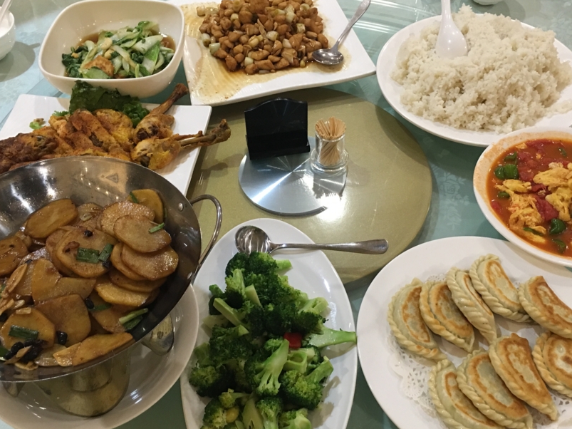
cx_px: 303
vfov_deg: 38.6
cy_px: 237
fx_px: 611
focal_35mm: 37
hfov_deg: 50.1
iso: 100
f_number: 2.2
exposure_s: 1/17
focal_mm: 4.15
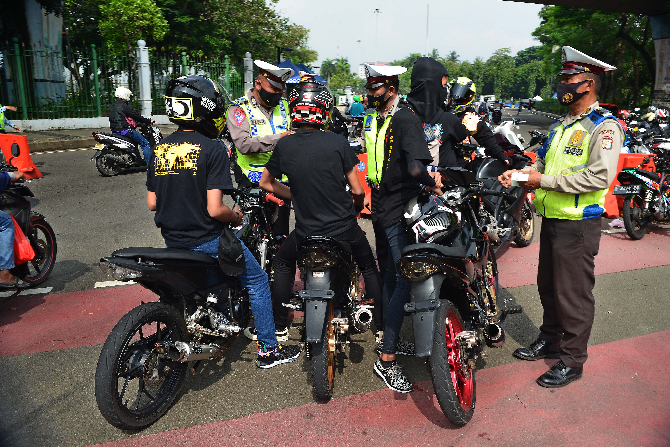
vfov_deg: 55.2
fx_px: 428
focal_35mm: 23
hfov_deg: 76.1
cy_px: 224
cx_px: 335
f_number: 9
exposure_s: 1/125
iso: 200
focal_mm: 23
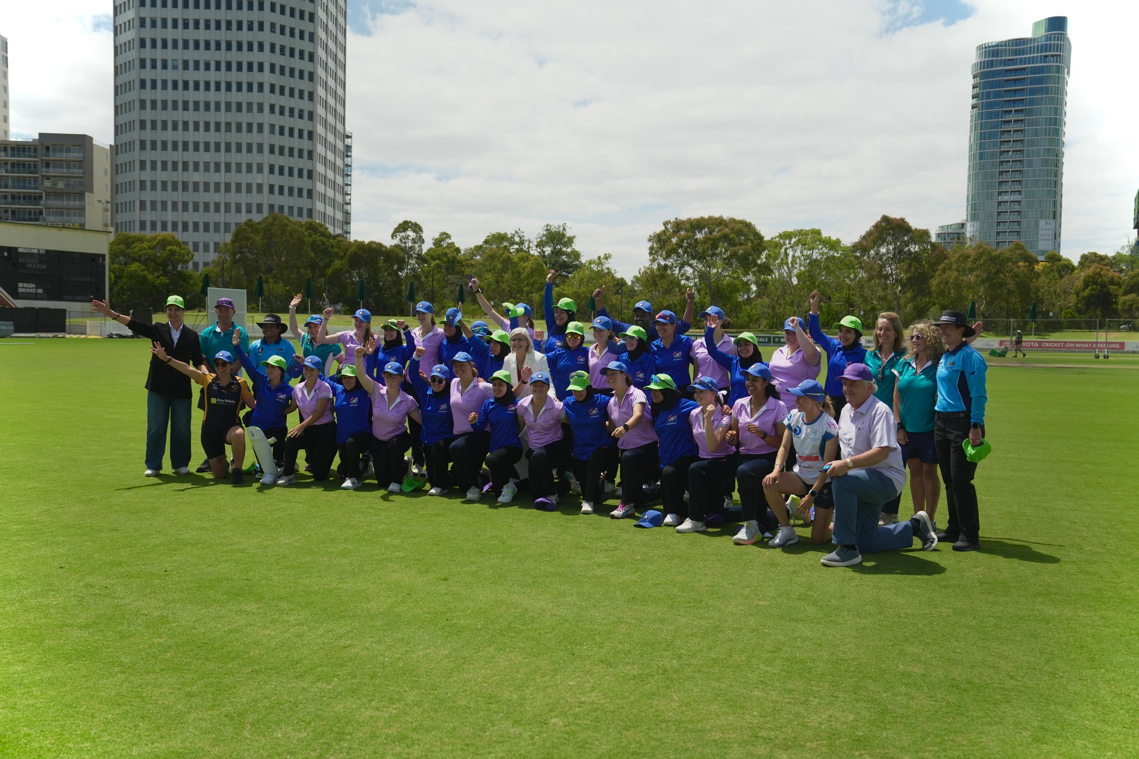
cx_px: 570
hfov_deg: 57.2
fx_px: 1044
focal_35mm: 33
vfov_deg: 40.0
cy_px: 380
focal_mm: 33
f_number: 3.5
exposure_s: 1/800
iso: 250
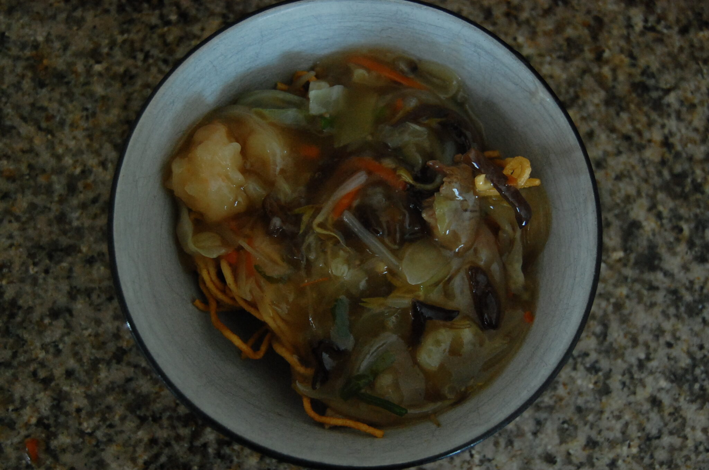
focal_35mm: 48
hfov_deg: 41.2
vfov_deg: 28.0
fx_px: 944
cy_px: 235
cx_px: 354
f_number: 4.5
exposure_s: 1/30
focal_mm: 32
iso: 1600
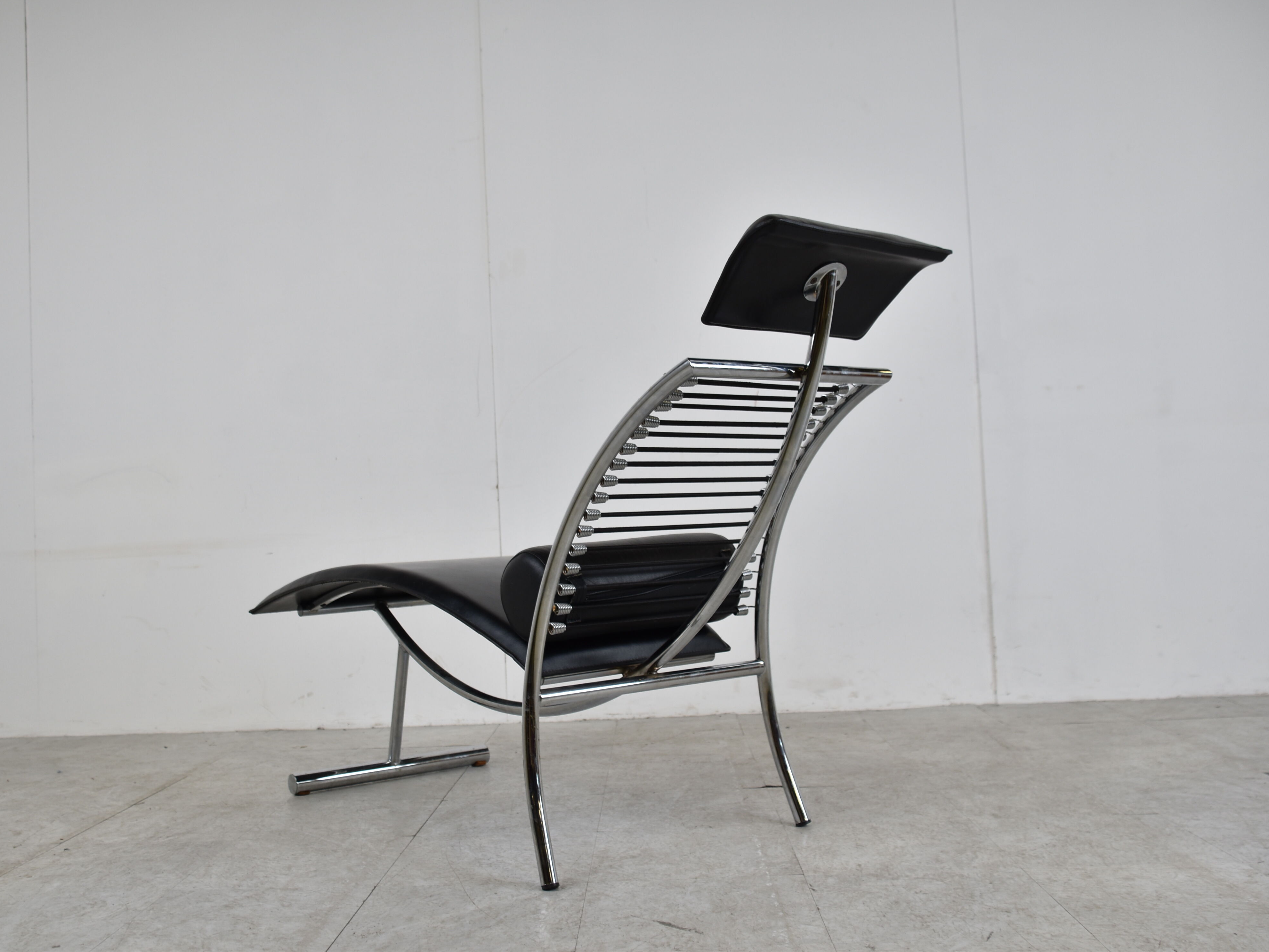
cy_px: 472
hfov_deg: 51.3
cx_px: 574
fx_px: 1320
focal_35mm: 36
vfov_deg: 39.7
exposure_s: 1/80
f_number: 3.5
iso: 160
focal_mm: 22
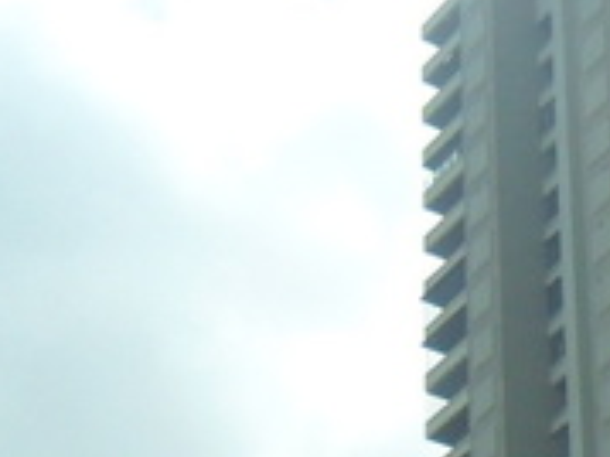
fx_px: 2131
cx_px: 1210
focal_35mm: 121
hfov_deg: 13.9
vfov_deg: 11.6
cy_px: 716
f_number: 8.9
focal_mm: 4.9
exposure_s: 1/250
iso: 100
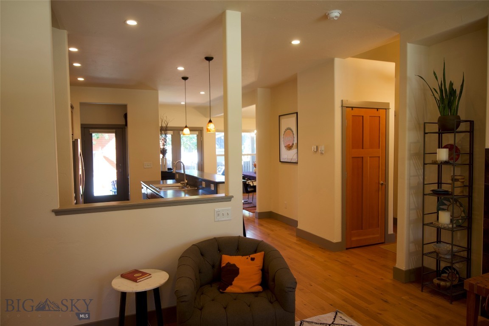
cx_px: 244
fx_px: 326
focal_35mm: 24
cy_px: 163
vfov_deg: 53.1
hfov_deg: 73.7
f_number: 3.5
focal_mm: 16
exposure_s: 1/20
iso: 200
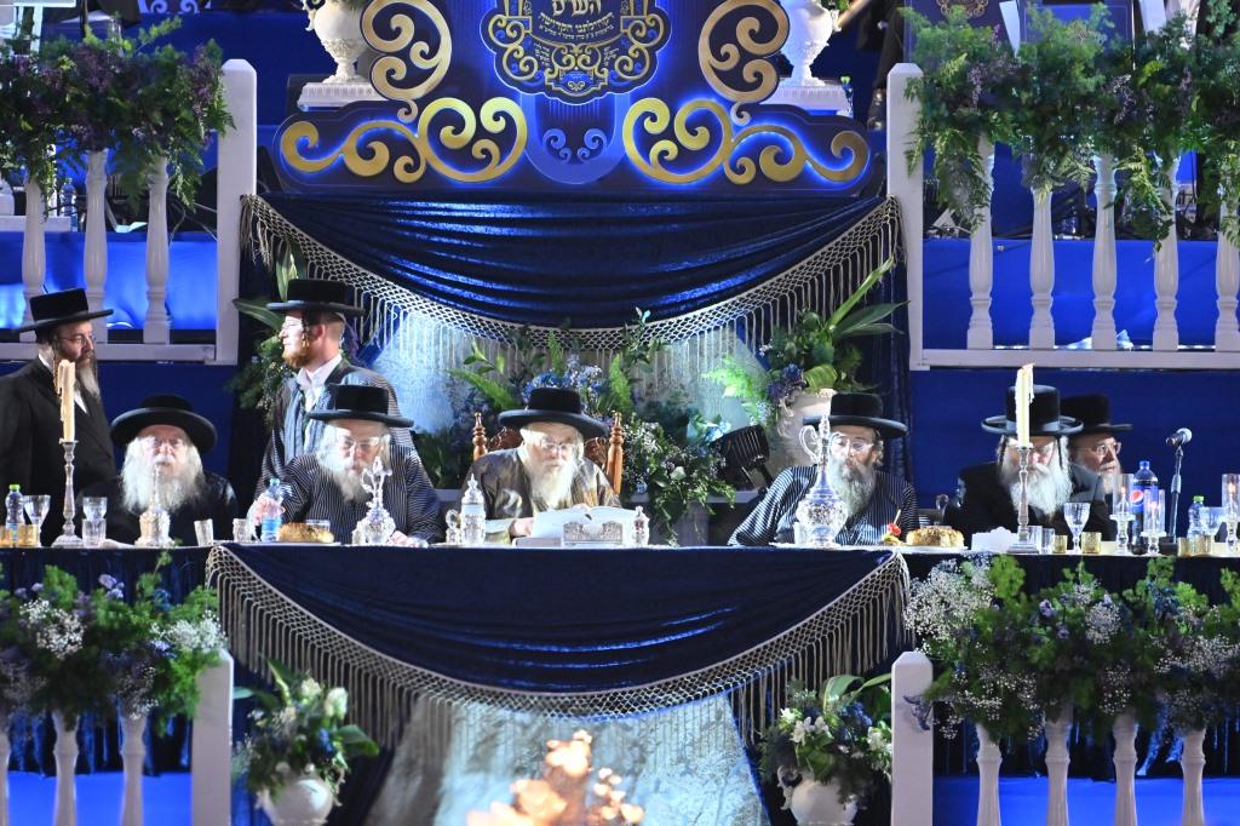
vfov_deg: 4.6
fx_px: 10329
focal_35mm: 300
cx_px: 620
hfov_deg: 6.9
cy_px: 413
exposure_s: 1/320
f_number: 2.8
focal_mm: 200
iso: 640
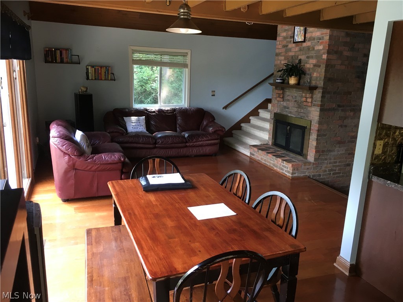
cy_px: 151
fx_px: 338
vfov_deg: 48.2
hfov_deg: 61.7
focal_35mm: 29
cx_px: 202
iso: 64
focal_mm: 4.15
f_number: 2.2
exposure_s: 1/30
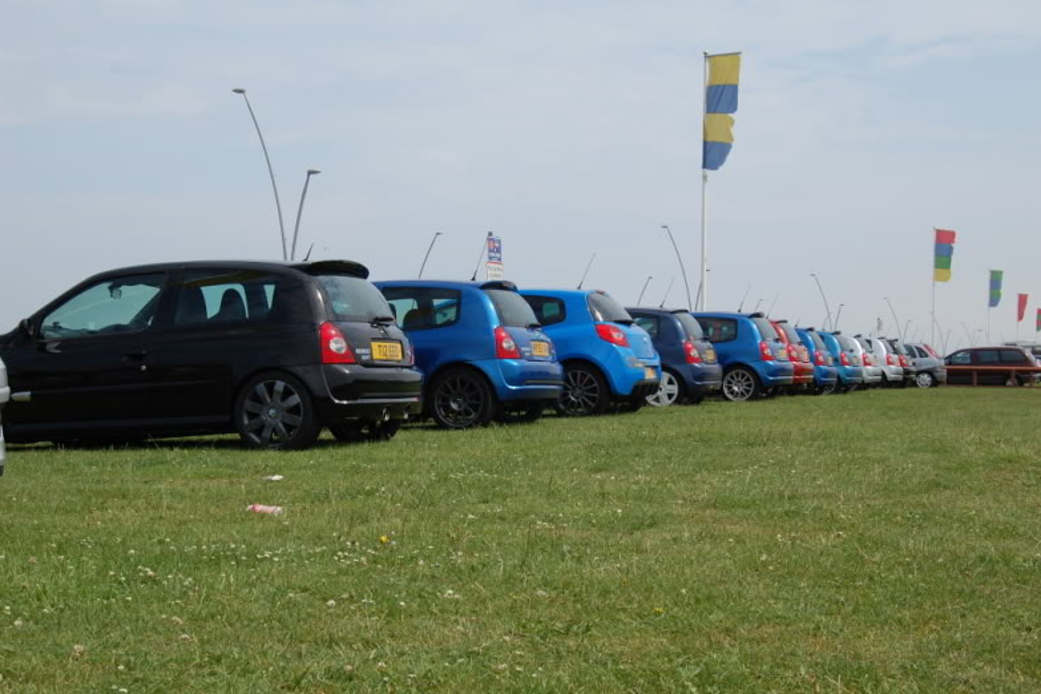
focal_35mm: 52
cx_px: 524
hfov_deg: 38.2
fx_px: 1504
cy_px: 345
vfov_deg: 26.0
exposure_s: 1/320
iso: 200
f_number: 9
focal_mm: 34
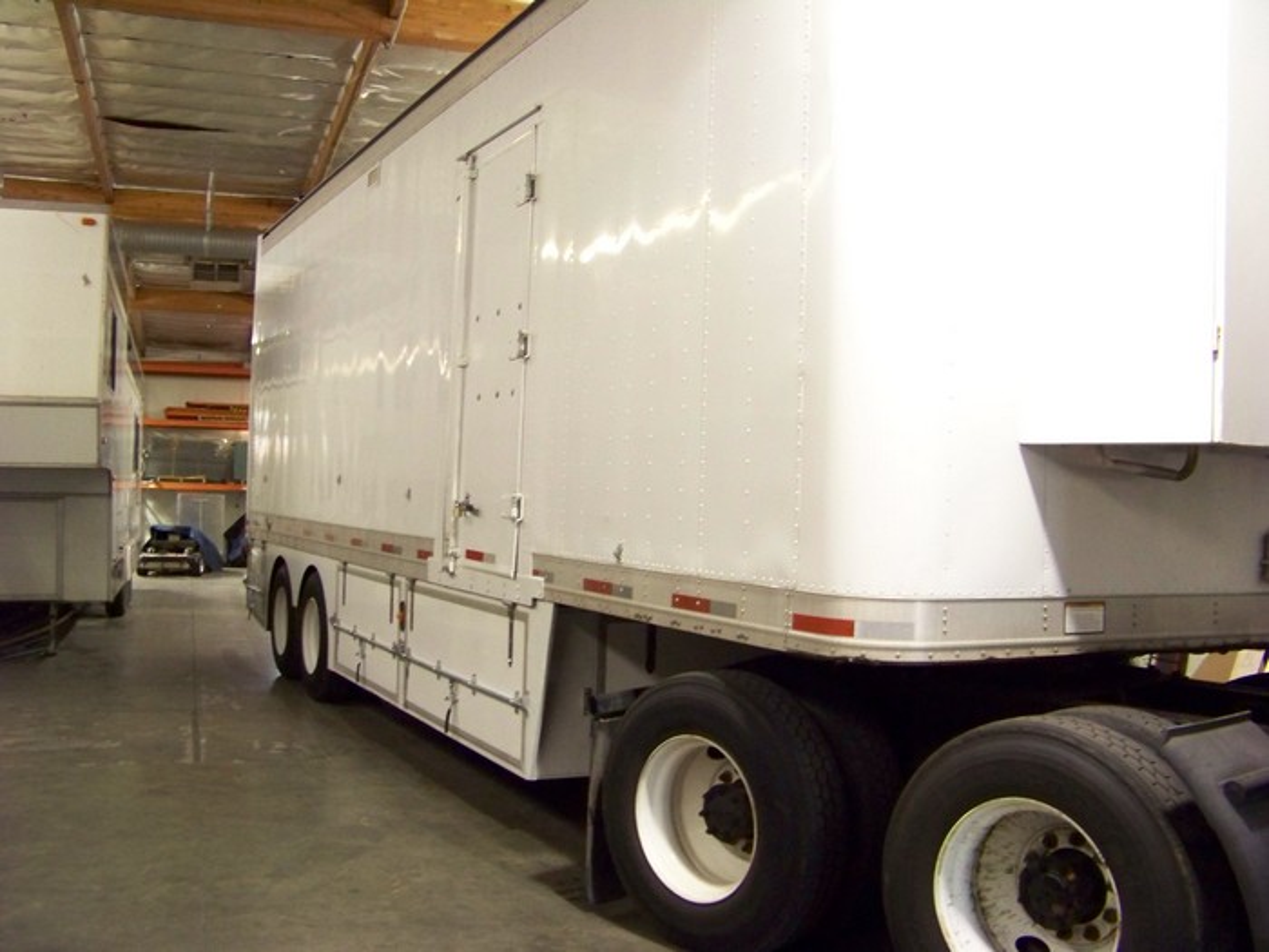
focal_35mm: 36
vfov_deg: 39.7
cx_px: 634
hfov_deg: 51.4
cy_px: 476
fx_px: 1320
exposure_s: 1/30
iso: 400
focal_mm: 5.85
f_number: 2.8
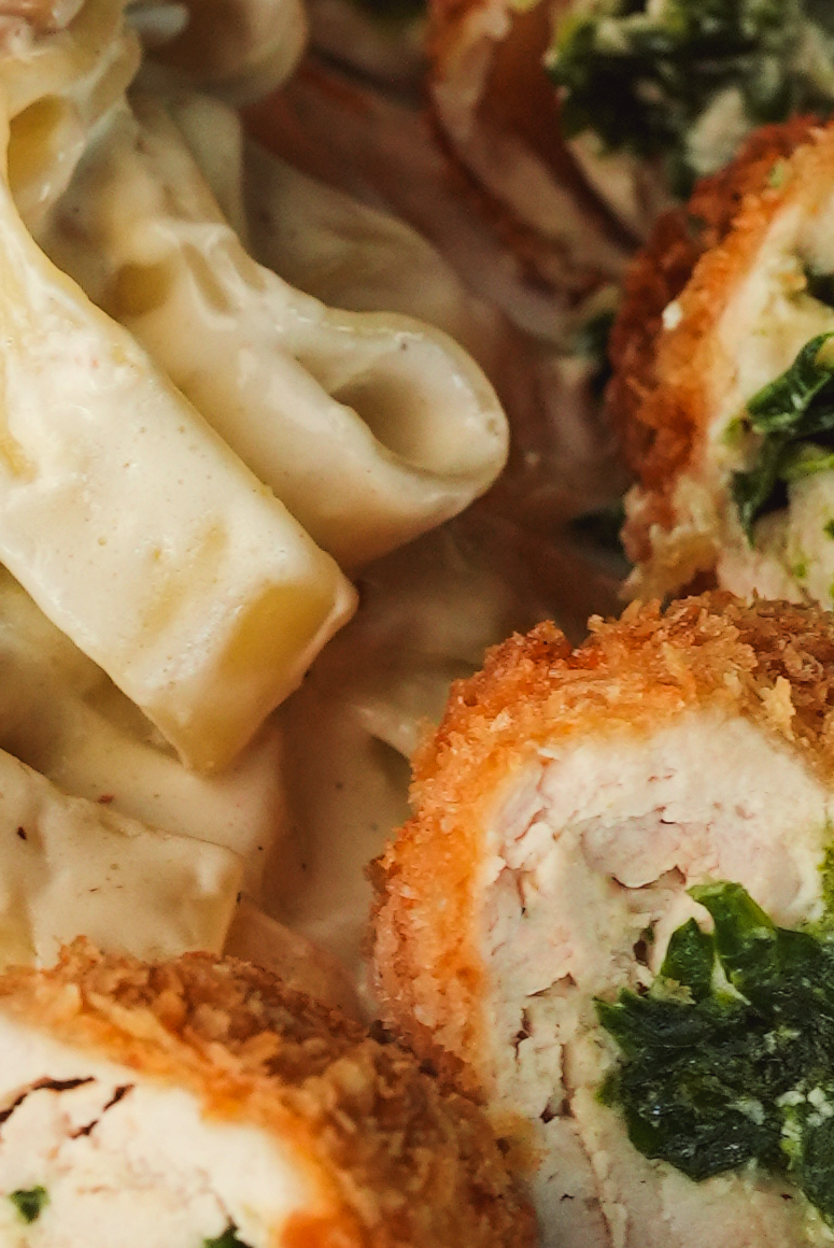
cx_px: 243
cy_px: 253
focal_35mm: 329
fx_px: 11415
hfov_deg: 4.2
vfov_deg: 6.3
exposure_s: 1/100
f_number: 8
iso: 800
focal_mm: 90
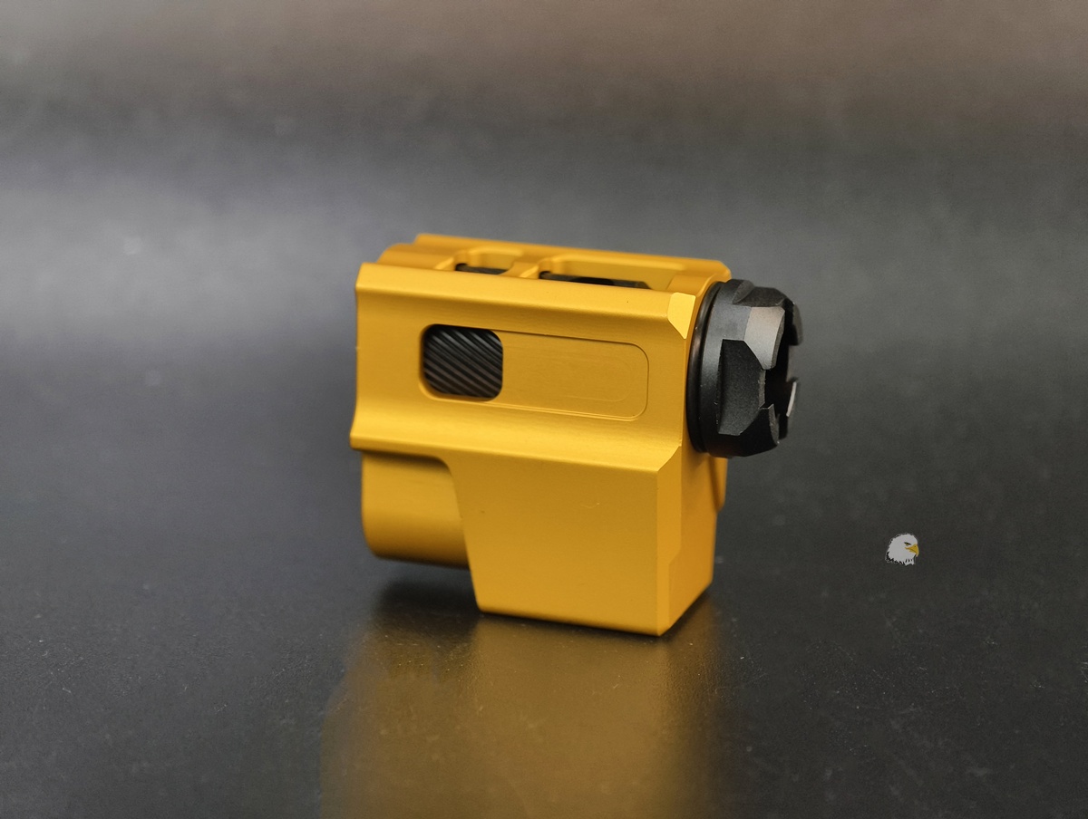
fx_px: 2676
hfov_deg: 23.0
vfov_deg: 17.4
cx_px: 544
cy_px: 410
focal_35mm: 85
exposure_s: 1/30
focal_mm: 22.48
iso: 1052
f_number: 2.67
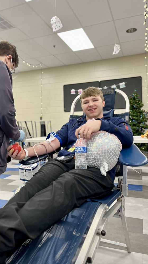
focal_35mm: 29
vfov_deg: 66.0
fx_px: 202
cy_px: 129
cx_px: 55
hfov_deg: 39.9
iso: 100
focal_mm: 5.1
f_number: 1.6
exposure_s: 1/120
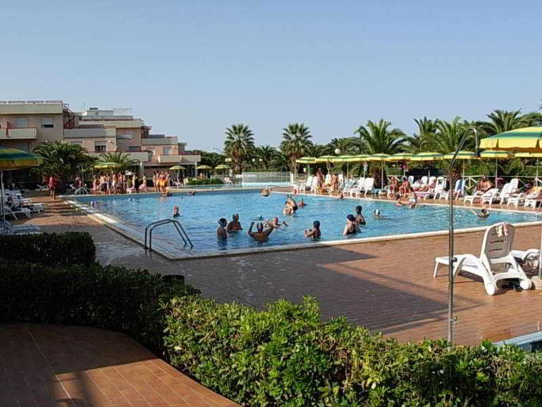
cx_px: 271
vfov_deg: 37.7
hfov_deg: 49.0
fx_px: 595
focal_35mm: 38
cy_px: 204
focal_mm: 6.3
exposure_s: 1/483
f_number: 4.9
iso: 79
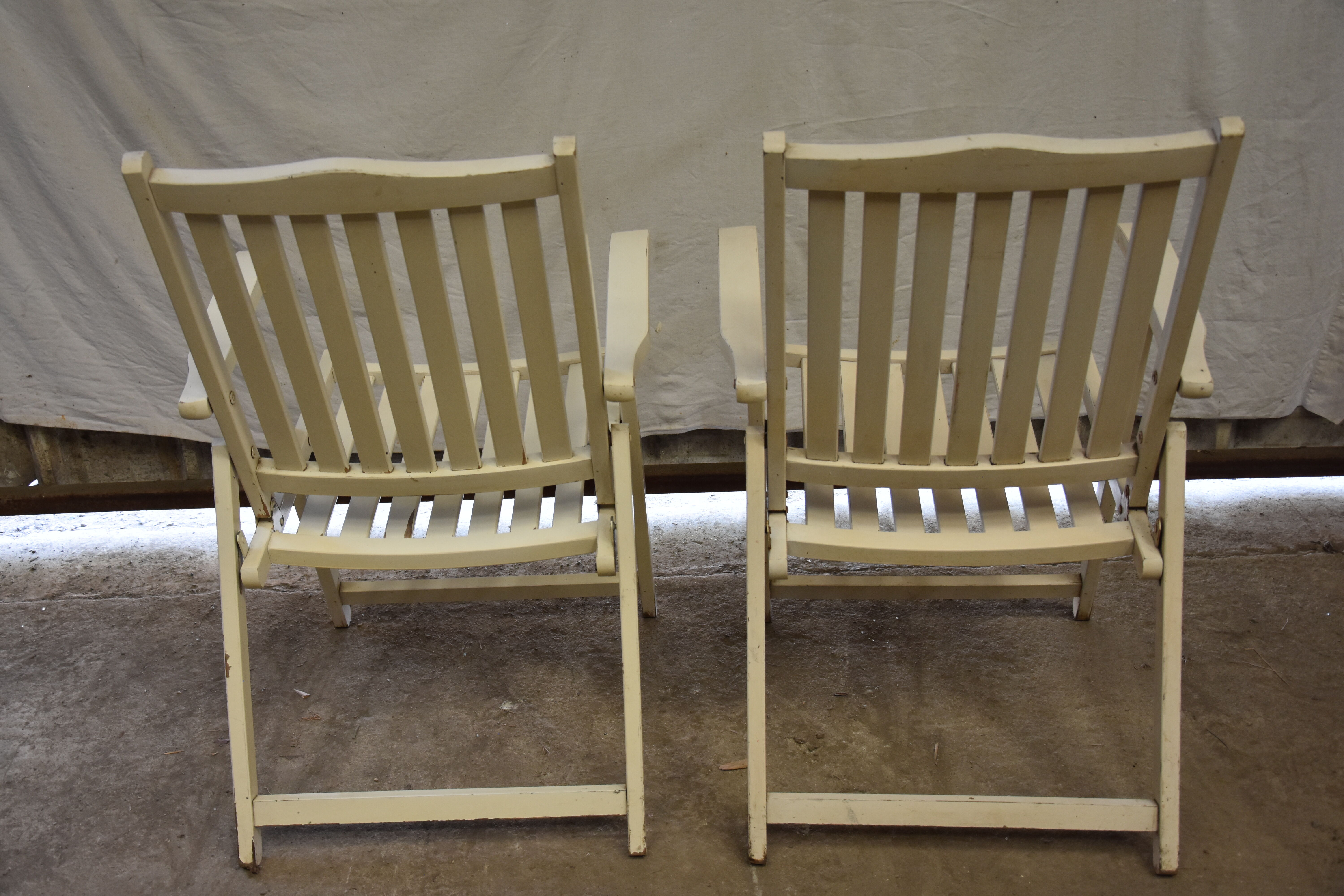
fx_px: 1400
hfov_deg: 51.3
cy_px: 448
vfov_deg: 35.5
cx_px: 672
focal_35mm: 38
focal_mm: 25
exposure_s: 1/80
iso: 800
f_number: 4.5
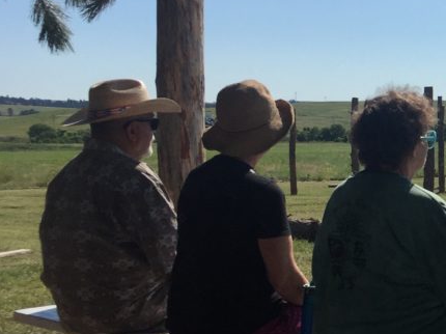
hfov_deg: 21.5
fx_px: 1043
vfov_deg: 18.2
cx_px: 604
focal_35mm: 81
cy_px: 160
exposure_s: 1/3968
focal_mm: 4.15
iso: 32
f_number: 2.2
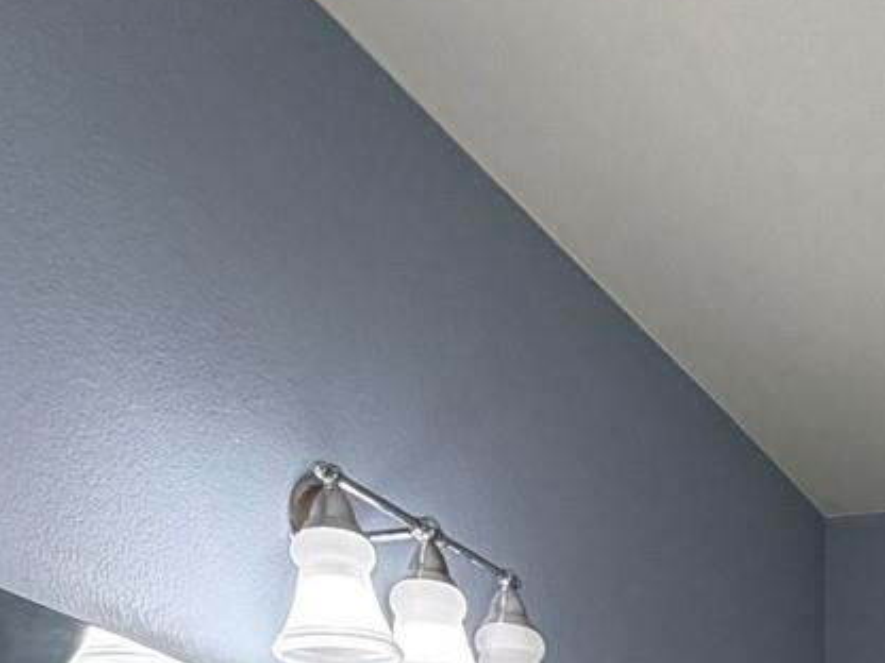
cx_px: 1002
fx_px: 1764
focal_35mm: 69
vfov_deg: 16.6
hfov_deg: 25.8
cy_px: 1294
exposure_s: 1/120
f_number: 2.2
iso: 200
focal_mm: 2.22
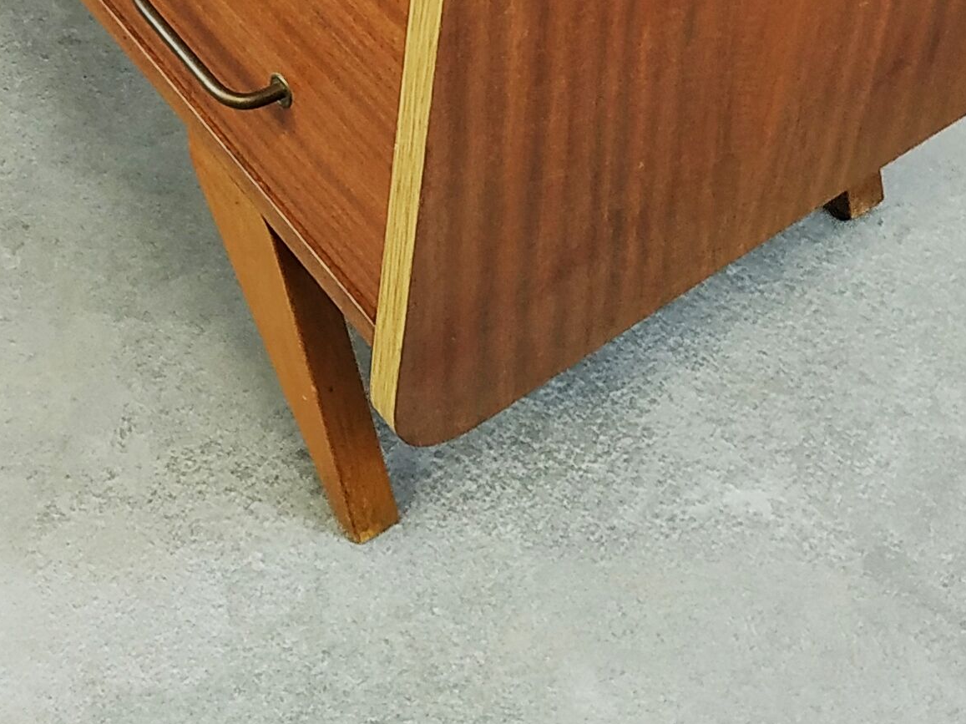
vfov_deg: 16.0
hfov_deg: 23.1
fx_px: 2315
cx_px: 129
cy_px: -419
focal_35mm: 83
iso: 200
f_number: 1.9
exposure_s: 1/25
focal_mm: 3.94
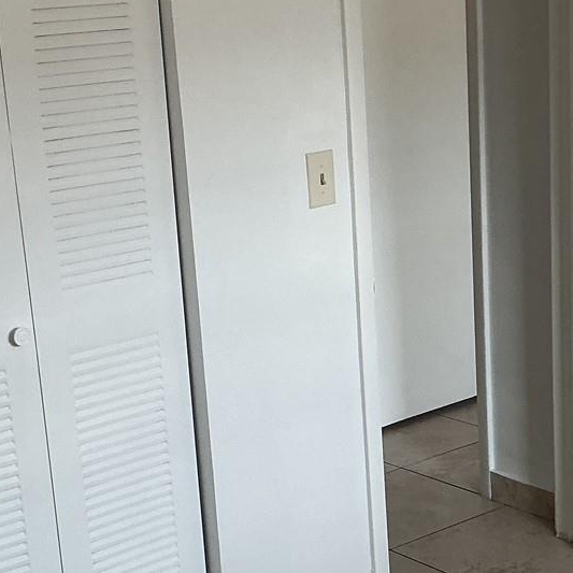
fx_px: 1442
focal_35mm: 77
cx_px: 315
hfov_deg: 22.5
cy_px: 397
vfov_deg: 22.4
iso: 50
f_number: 1.8
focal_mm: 3
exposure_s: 1/120
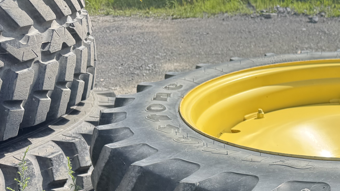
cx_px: 362
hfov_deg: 32.7
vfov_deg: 19.6
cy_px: 239
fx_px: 514
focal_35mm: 57
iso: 80
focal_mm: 6.76
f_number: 1.78
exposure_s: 1/1767
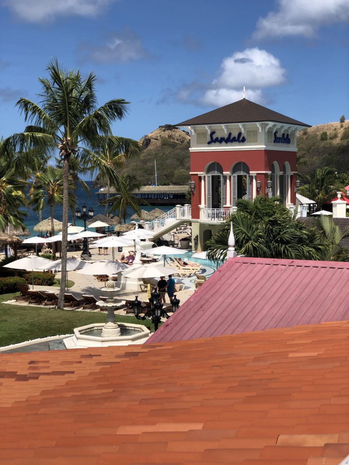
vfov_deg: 33.8
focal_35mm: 57
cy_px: 232
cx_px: 174
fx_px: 766
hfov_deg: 25.7
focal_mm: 6.6
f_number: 2.8
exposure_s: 1/1333
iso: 20
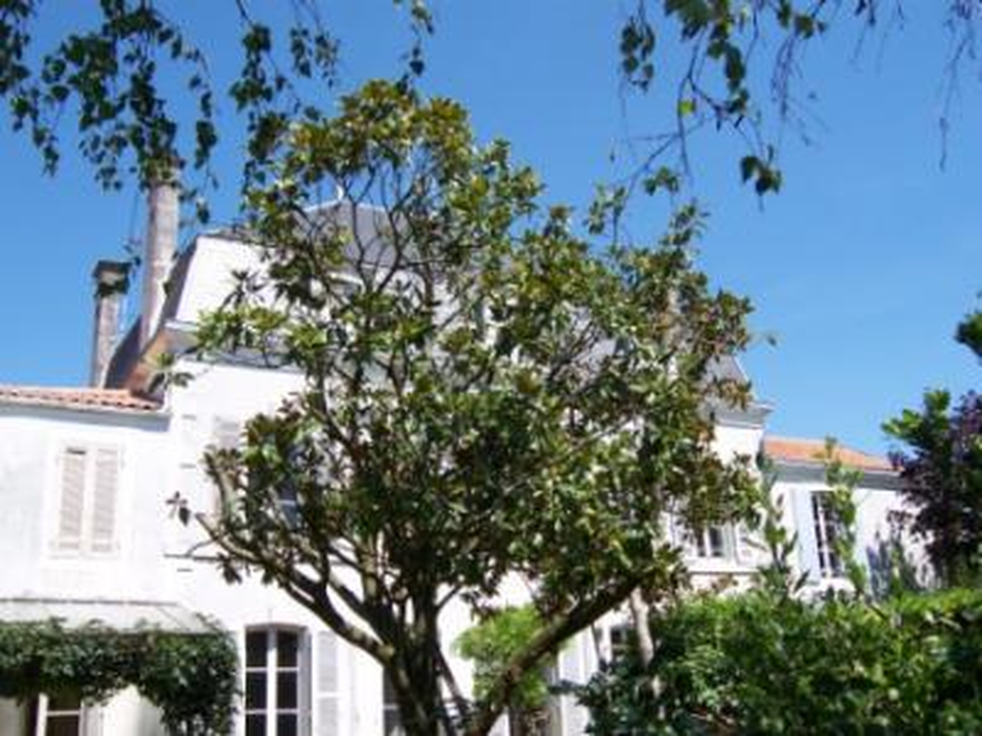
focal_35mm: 36
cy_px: 368
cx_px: 491
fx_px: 1021
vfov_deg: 39.7
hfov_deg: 51.4
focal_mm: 5.6
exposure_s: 1/500
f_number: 4
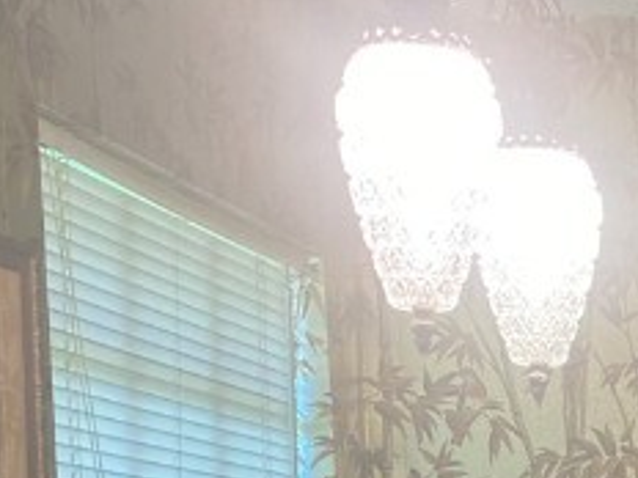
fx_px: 2120
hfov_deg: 15.0
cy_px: 736
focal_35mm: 115
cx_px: 1133
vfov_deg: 12.2
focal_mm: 4.25
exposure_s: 1/60
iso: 64
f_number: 1.8
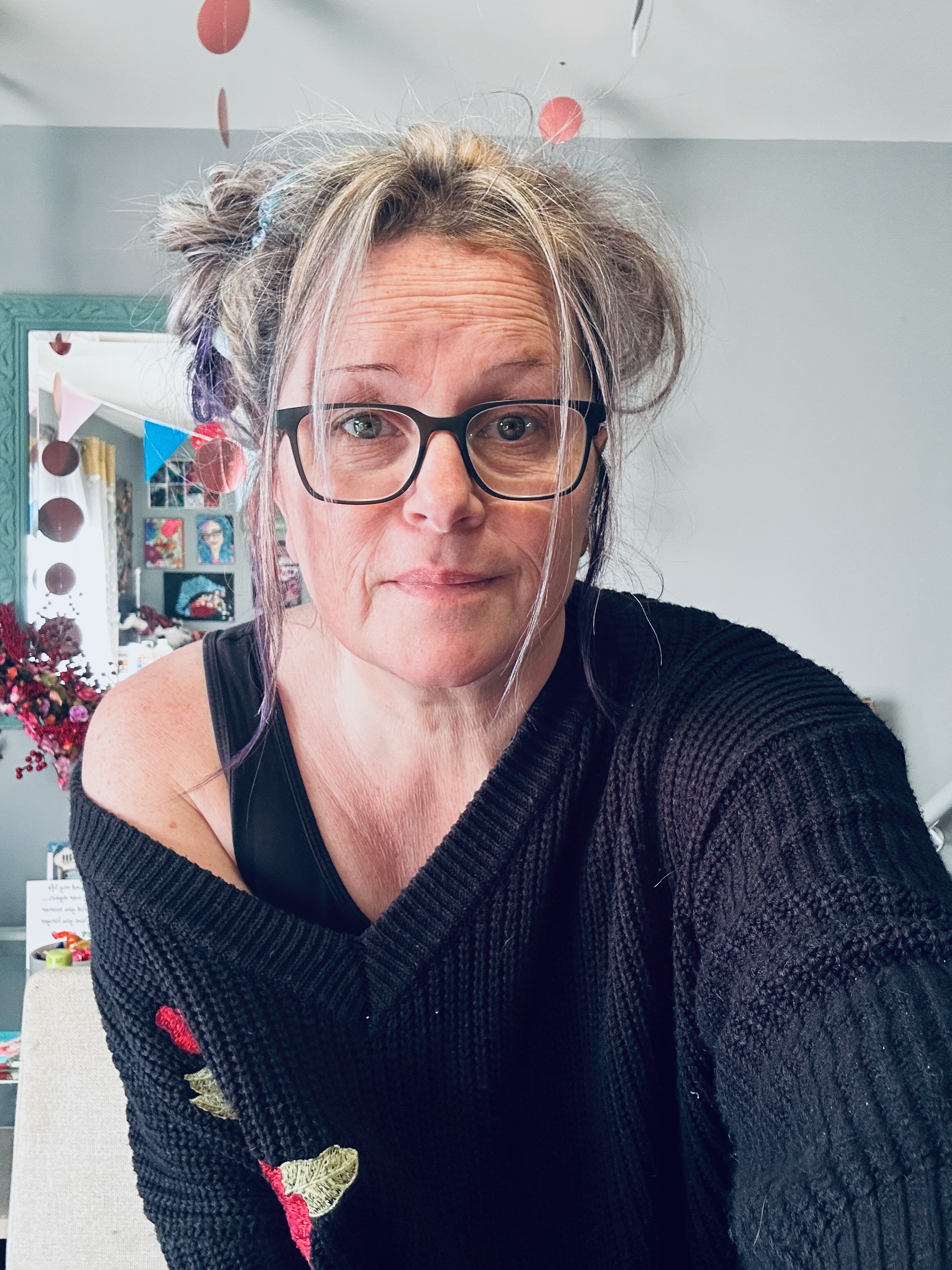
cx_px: 476
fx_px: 1100
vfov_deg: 60.0
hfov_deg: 46.8
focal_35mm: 30
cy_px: 635
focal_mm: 2.69
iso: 100
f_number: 1.9
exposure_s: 1/60
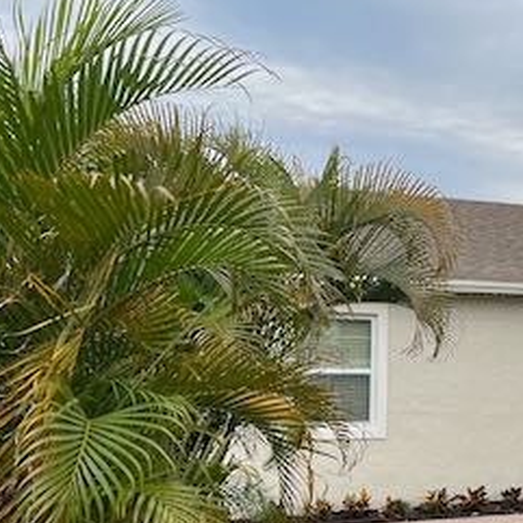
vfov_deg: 27.9
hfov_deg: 24.8
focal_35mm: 61
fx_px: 1043
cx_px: 666
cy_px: 362
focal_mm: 5.7
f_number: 1.5
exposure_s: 1/957
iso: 50
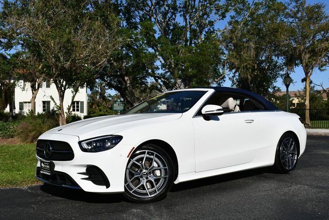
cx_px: 164
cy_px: 110
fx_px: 384
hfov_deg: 46.4
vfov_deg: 32.0
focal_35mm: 42
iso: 100
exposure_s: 1/400
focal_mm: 21
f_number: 10
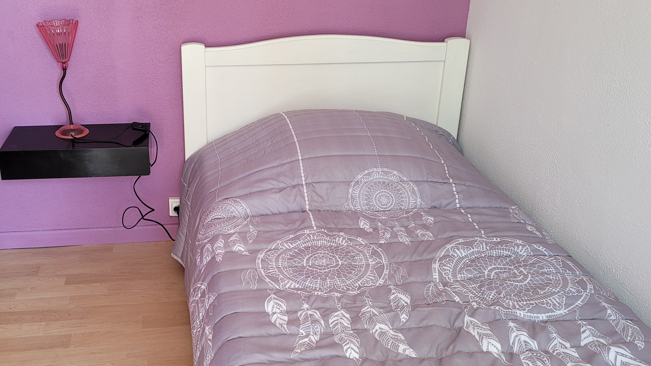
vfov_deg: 29.7
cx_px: 228
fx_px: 690
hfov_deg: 49.8
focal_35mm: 40
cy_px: 196
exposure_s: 1/100
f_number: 1.8
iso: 125
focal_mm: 5.4
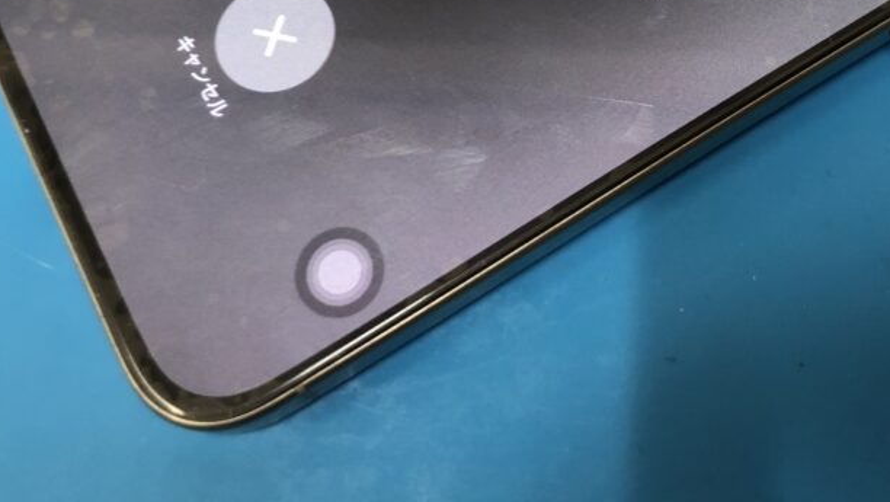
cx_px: 615
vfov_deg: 22.5
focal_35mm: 51
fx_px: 1204
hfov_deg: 39.9
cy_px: -22
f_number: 1.8
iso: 40
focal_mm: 3.99
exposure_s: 1/17
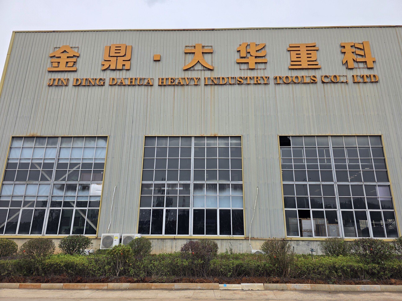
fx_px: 267
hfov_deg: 73.9
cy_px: 150
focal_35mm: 23
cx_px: 201
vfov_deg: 58.9
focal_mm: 6.3
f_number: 1.7
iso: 80
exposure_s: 1/1258
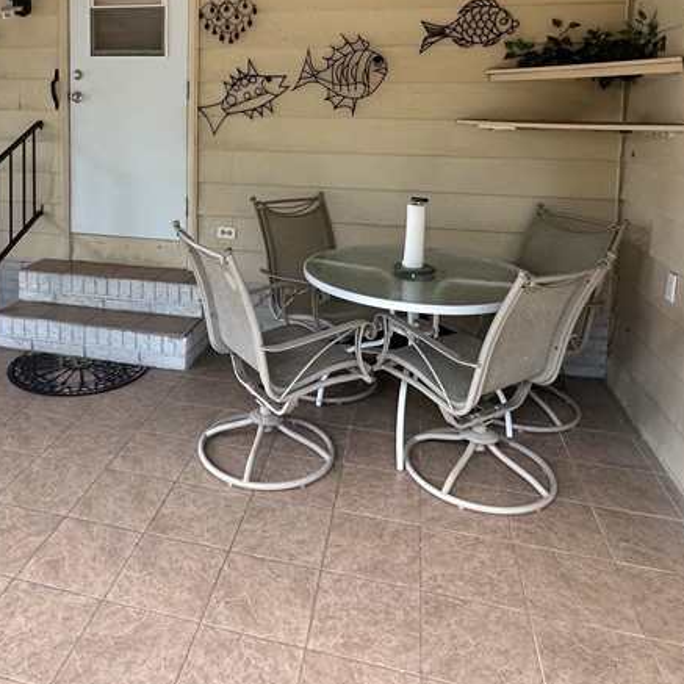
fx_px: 648
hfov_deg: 54.6
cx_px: 232
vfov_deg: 52.7
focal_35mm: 29
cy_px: 157
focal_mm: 2.22
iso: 125
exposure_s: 1/99
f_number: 2.2
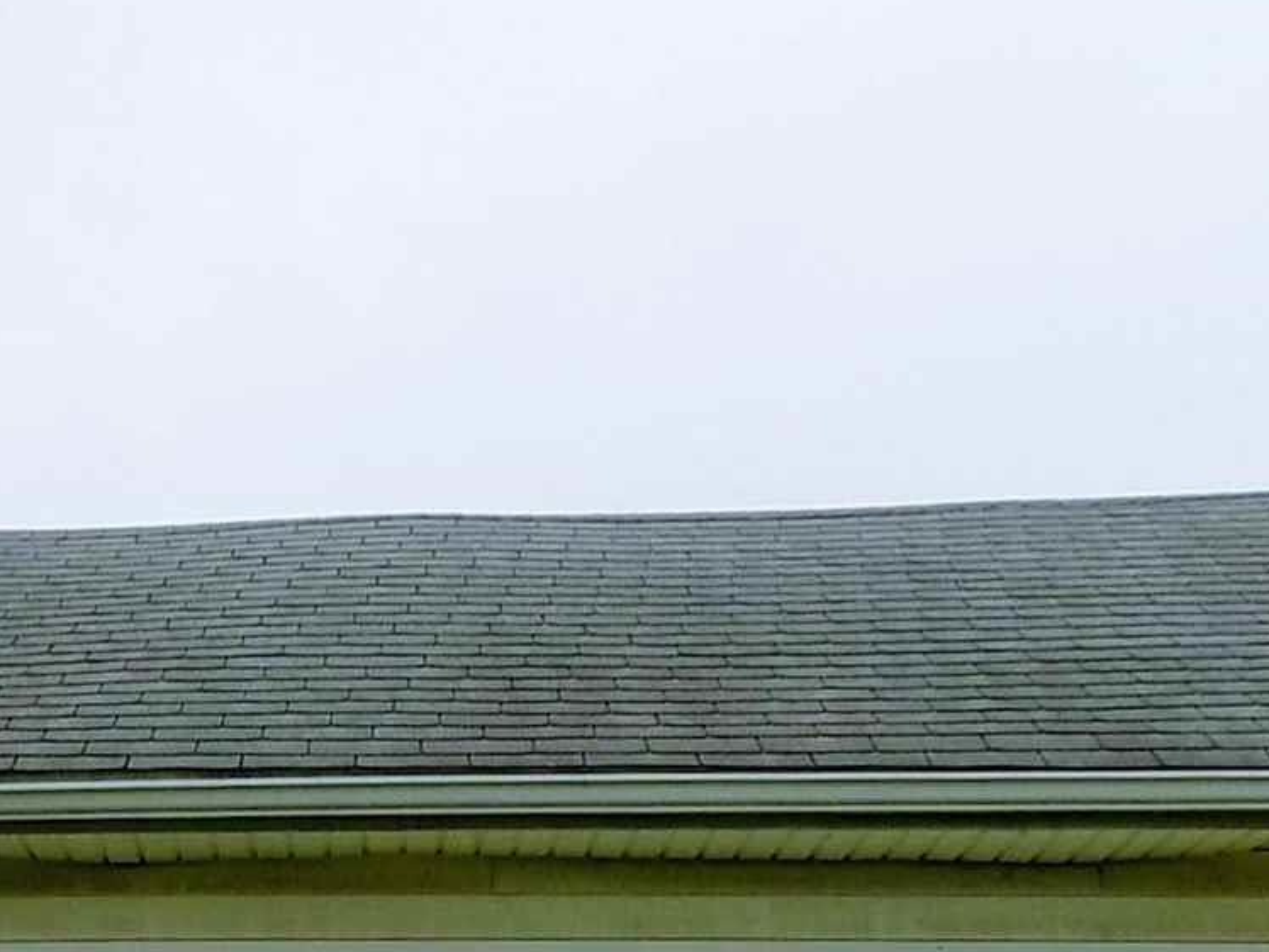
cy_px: 1254
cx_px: 285
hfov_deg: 30.1
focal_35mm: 63
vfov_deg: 21.0
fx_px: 2310
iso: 80
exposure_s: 1/800
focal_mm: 4
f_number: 3.1
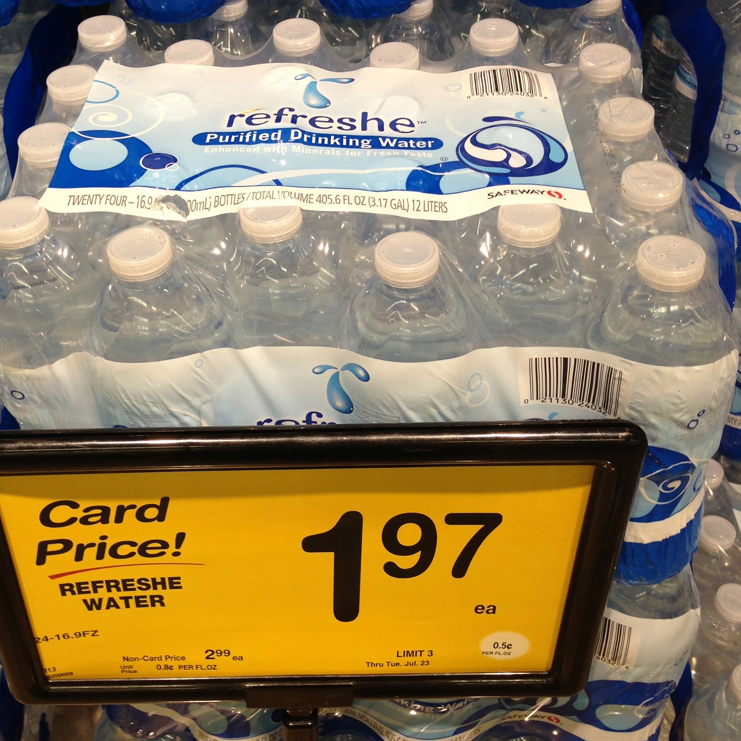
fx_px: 1138
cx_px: 319
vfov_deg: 35.8
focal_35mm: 47
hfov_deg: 36.0
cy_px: 275
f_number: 2.4
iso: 50
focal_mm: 4.13
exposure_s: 1/40
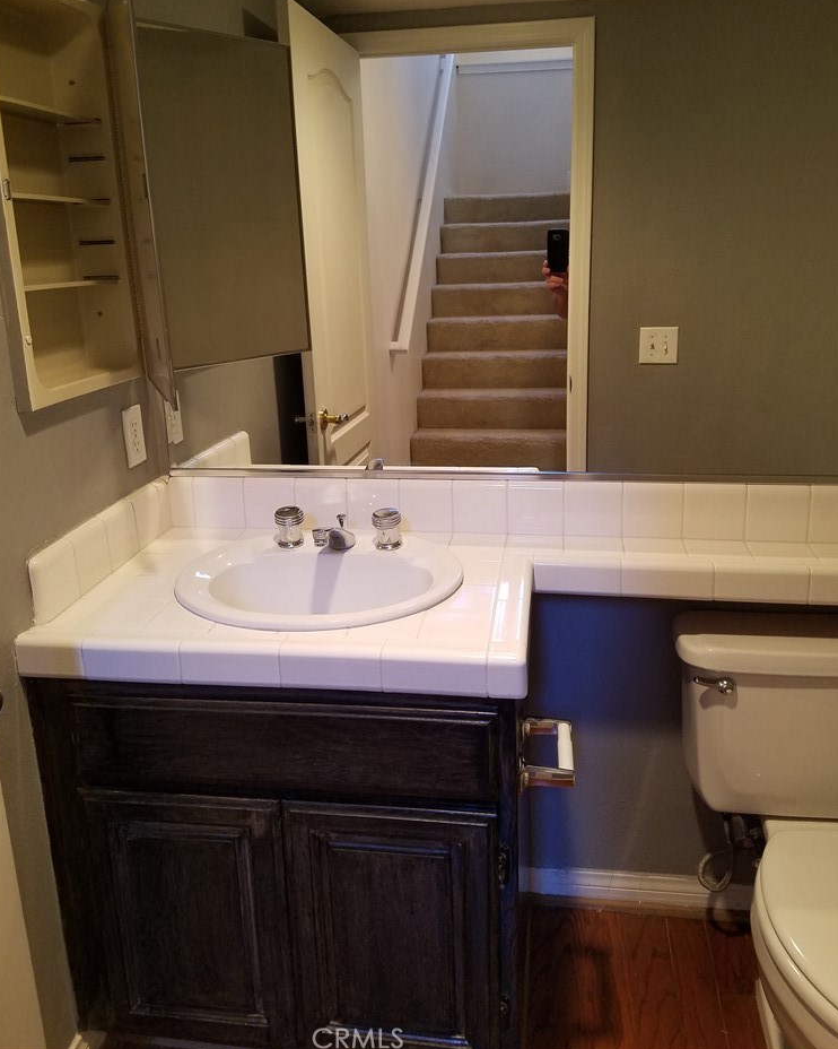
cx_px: 426
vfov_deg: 62.1
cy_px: 476
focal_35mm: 28
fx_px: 868
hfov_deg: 51.5
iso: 160
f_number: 1.7
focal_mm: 4.2
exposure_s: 1/40
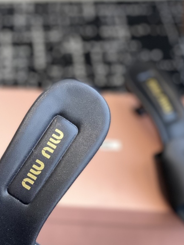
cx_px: 62
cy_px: 140
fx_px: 511
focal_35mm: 72
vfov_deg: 27.0
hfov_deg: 20.4
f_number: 2
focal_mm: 6
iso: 125
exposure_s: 1/122
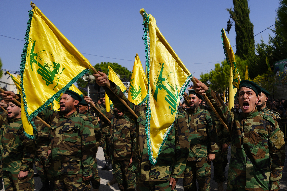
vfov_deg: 73.7
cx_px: 144
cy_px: 96
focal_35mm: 16
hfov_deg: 96.7
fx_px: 128
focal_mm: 16
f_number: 4
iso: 100
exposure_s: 1/2000
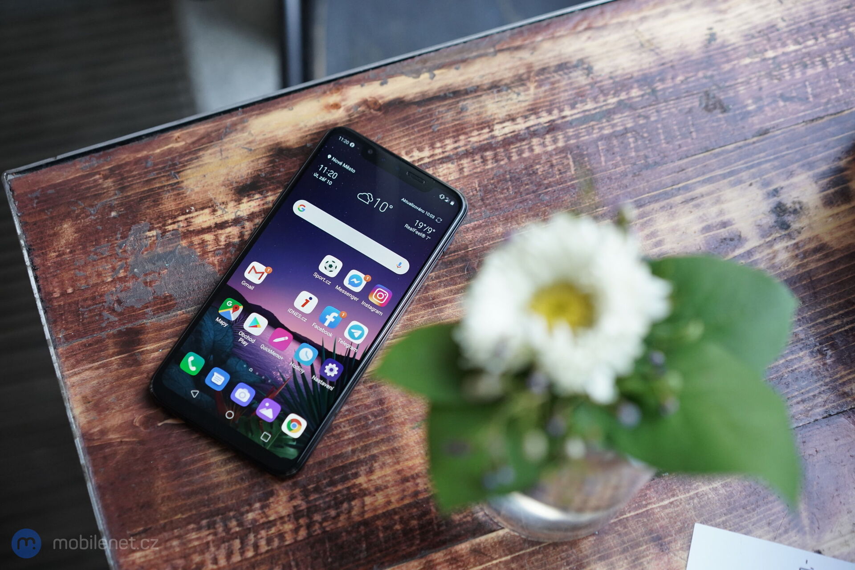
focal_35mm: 55
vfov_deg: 24.6
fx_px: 1306
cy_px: 285
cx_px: 428
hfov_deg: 36.2
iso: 2500
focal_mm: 55
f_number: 3.5
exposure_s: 1/800
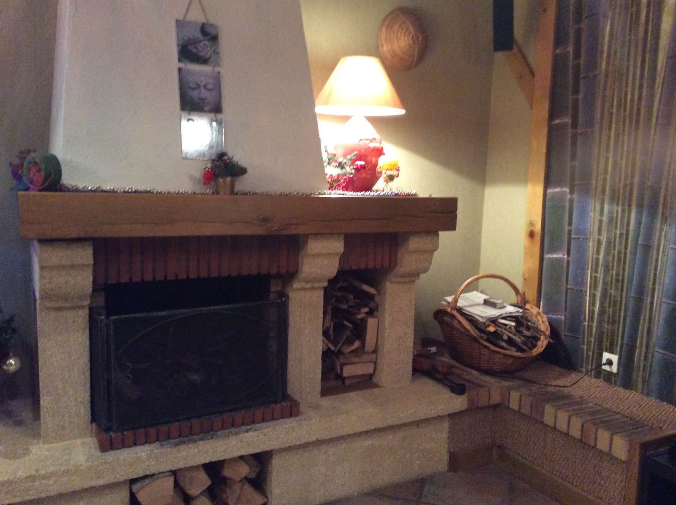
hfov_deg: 56.9
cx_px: 338
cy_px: 252
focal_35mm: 32
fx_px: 624
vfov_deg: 44.1
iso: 400
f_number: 2.4
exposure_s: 1/17
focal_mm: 3.3
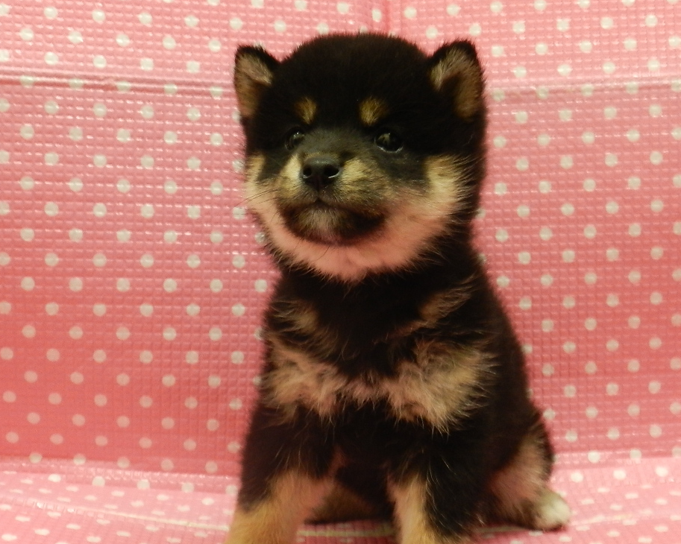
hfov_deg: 36.0
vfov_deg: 29.1
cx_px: 371
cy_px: 320
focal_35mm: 52
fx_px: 1048
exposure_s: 1/20
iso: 400
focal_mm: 6.7
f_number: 4
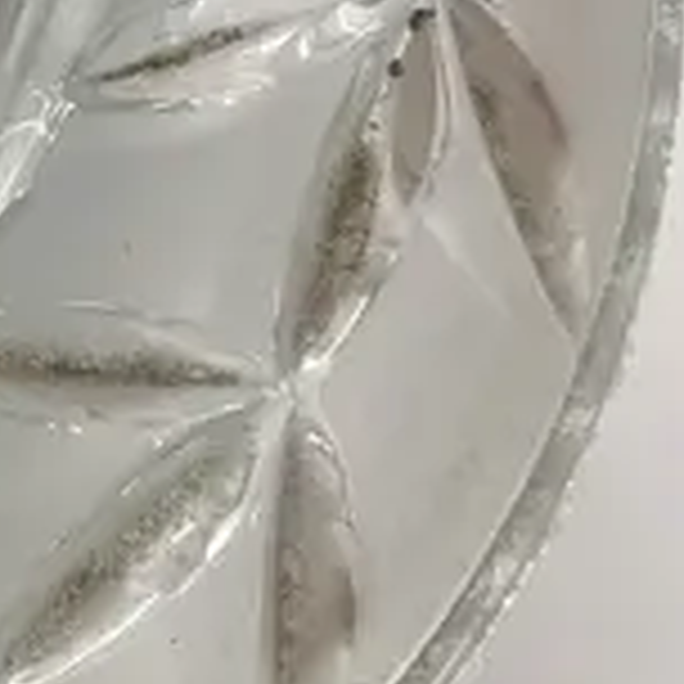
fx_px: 3465
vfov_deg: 11.1
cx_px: -495
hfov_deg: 10.7
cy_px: 711
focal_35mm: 155
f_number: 1.8
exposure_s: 1/100
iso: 40
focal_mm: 4.25
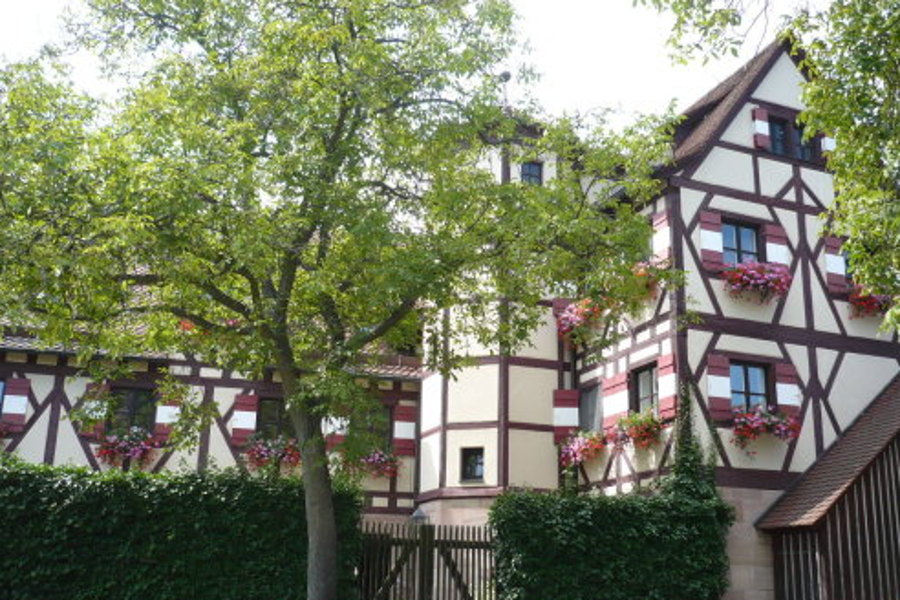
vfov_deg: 35.9
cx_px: 455
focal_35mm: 37
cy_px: 327
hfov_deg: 51.9
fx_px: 925
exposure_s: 1/320
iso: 100
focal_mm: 5.8
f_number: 2.8
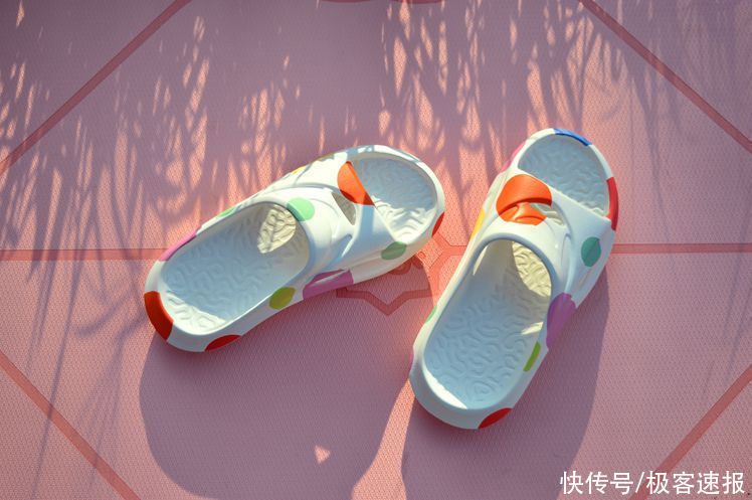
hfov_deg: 38.9
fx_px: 1064
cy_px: 250
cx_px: 376
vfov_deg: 26.4
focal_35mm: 51
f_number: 4.5
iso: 100
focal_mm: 34
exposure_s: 1/500
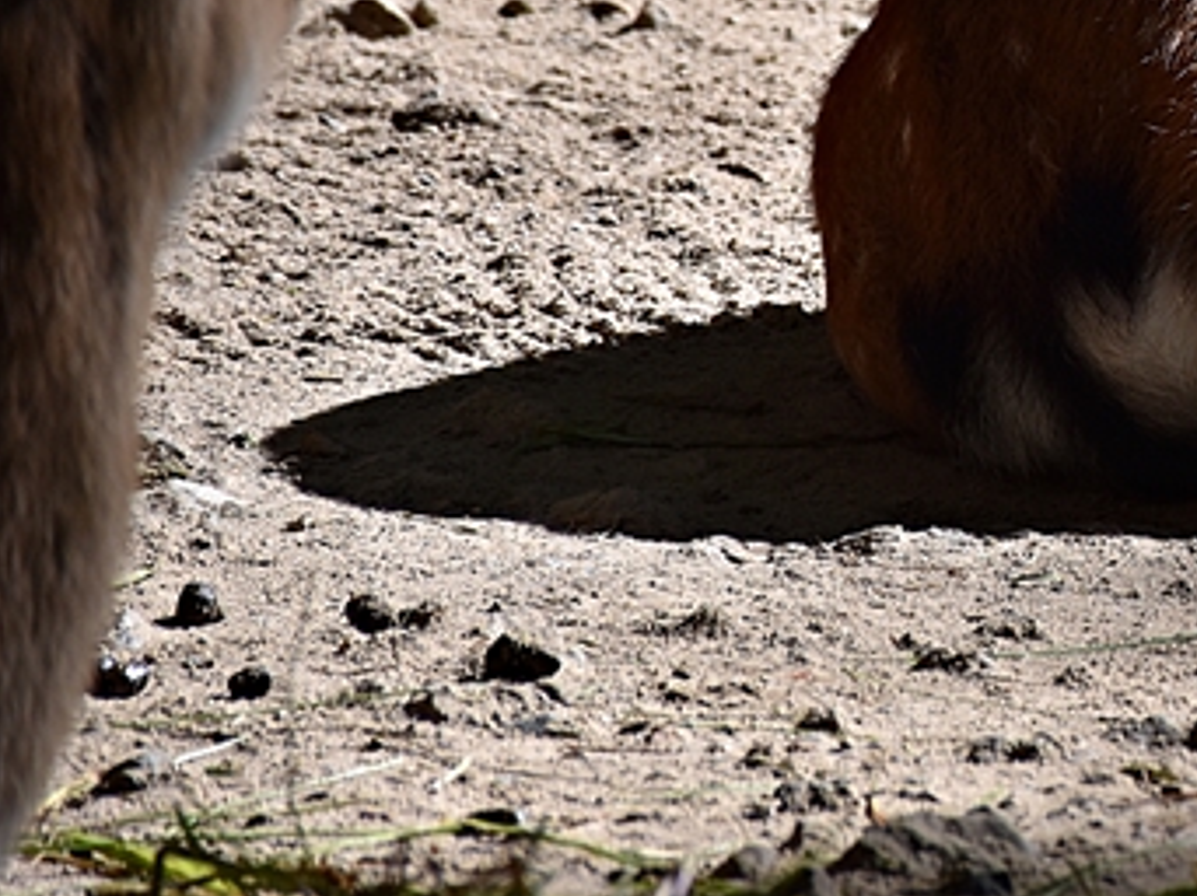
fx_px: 20906
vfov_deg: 2.5
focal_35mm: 605
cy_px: -275
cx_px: 1544
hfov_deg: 3.3
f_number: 5.6
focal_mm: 140
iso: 220
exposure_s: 1/500
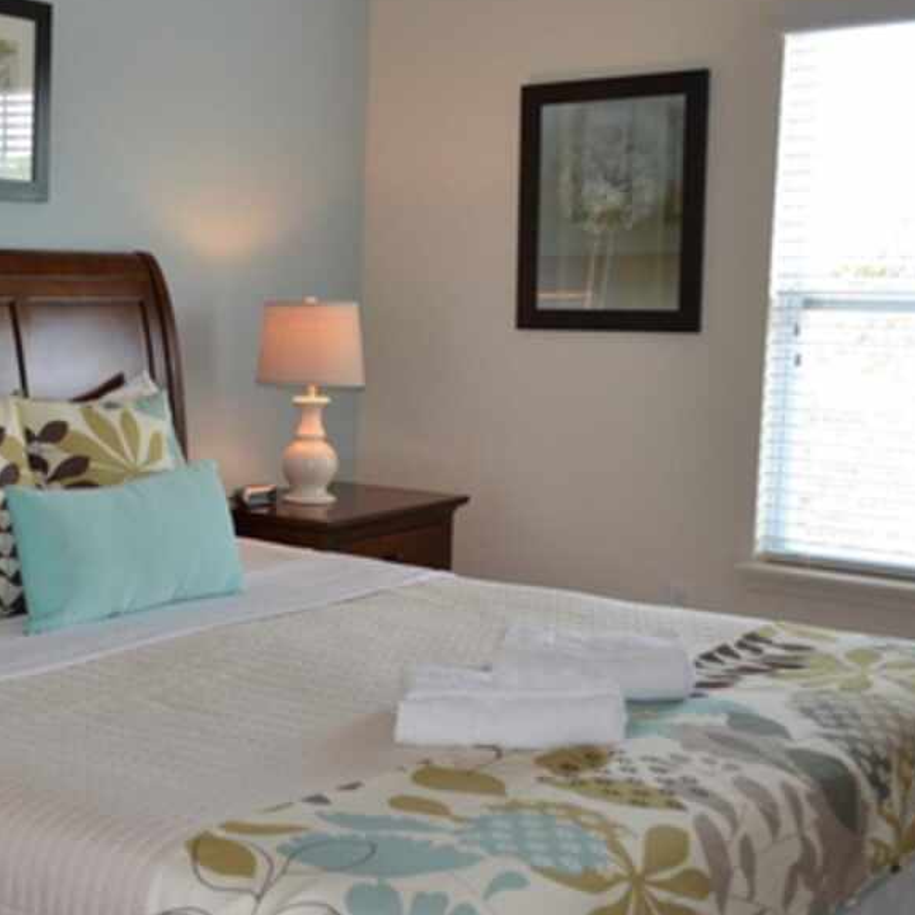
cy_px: 475
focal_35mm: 51
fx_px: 1525
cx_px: 175
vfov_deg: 33.4
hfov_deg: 32.4
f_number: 4
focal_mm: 18
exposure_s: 1/100
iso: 400
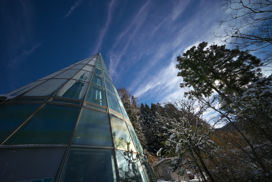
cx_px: 136
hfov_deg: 112.6
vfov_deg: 90.0
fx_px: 91
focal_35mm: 12
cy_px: 91
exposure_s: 1/400
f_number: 11
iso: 200
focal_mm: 12
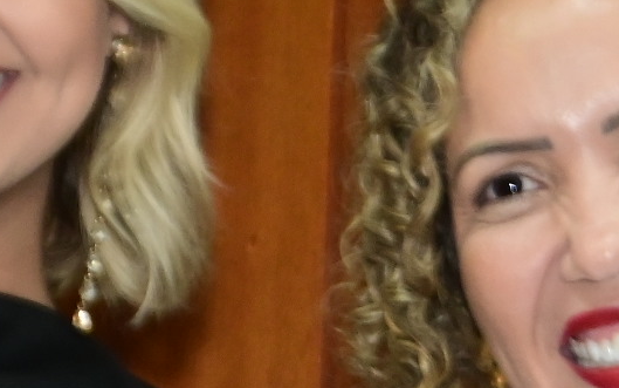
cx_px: 293
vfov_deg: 3.0
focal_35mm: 437
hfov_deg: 4.8
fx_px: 7374
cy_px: 626
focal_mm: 75
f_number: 5.6
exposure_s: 1/125
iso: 2000
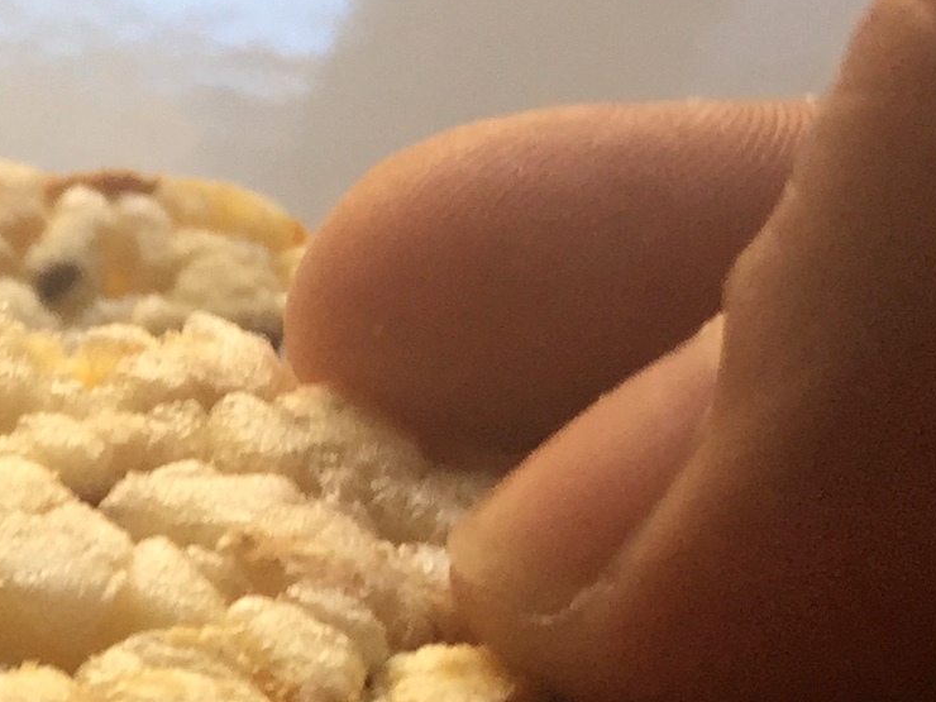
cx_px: -859
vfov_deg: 11.3
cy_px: 864
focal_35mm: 128
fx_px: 3461
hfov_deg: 13.5
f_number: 2.2
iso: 32
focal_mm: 4.15
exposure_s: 1/50
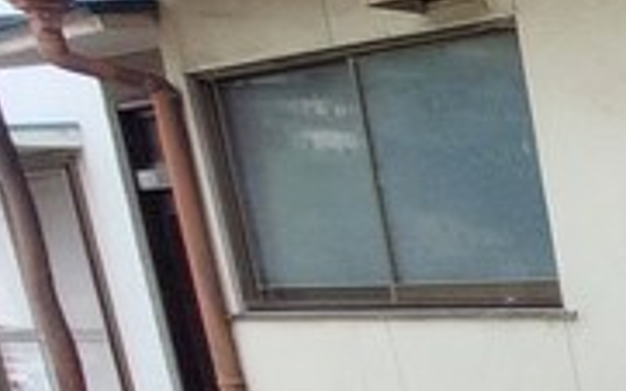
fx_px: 1245
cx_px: 1587
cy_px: 619
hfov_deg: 14.2
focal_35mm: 73
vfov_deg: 16.0
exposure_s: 1/219
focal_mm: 1.74
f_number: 2.2
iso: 50
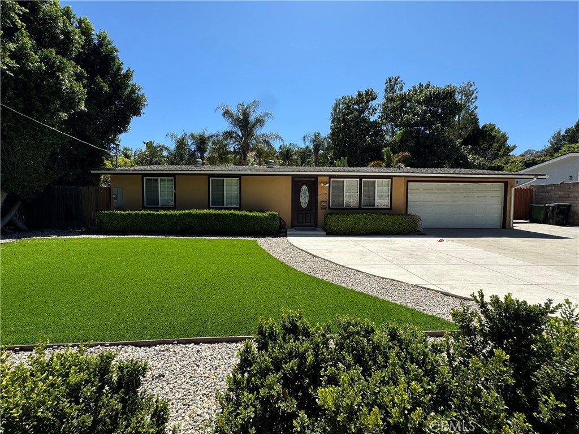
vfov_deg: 85.7
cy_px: 217
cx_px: 290
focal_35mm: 14
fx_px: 234
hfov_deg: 102.1
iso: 40
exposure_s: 1/1217
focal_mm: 2.22
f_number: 2.2
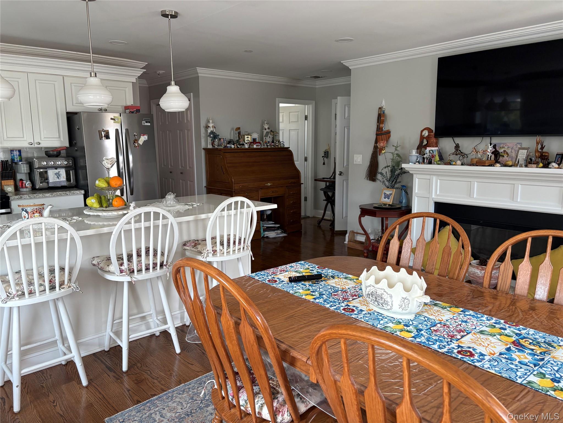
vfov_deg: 53.1
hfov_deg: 67.3
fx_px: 423
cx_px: 282
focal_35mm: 26
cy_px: 212
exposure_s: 1/86
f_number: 1.6
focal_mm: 5.96
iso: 125
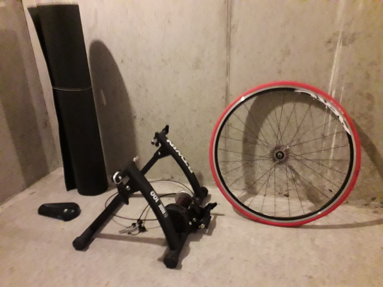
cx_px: 192
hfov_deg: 65.3
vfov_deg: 51.4
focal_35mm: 27
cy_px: 144
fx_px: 299
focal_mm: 3.6
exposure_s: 1/17
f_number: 1.9
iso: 800
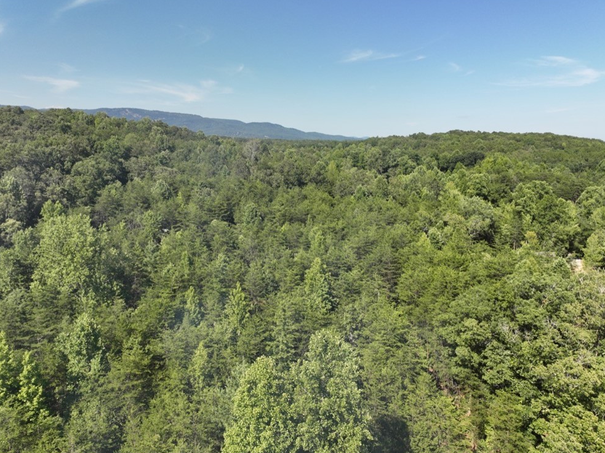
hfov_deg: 69.4
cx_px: 313
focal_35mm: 25
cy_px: 231
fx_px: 437
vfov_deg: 54.8
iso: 100
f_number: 2.8
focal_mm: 12.29
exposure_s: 1/160
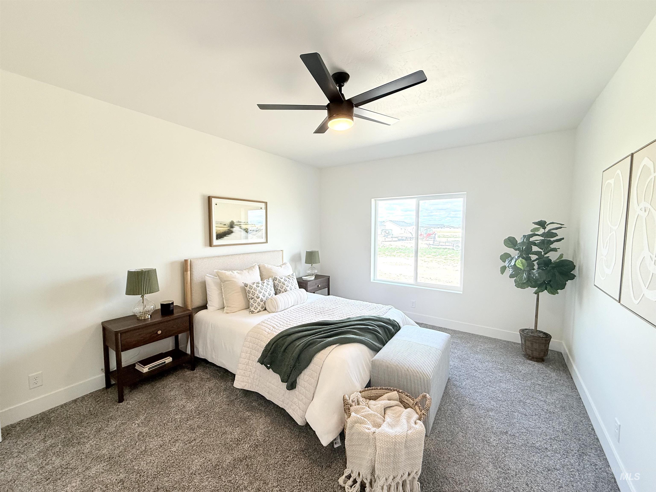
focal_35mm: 14
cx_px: 328
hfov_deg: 102.1
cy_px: 246
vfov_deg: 85.7
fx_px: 265
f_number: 2.2
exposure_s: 1/120
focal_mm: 2.22
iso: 125
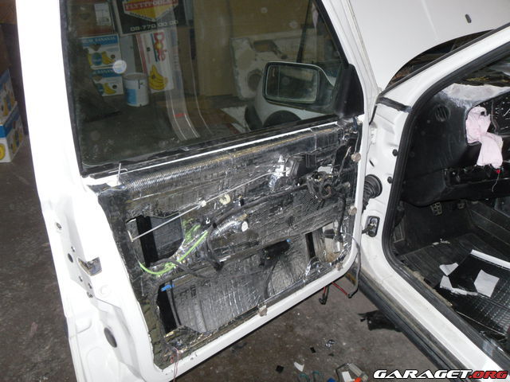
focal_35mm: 35
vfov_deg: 40.7
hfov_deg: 52.6
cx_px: 255
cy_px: 191
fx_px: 516
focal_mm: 6.3
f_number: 3.5
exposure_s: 1/45
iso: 100
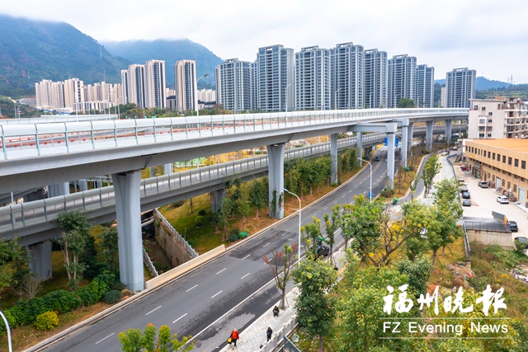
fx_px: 411
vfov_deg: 46.4
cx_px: 264
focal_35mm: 28
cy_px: 176
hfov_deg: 65.5
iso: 100
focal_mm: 10.26
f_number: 6.3
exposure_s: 1/100
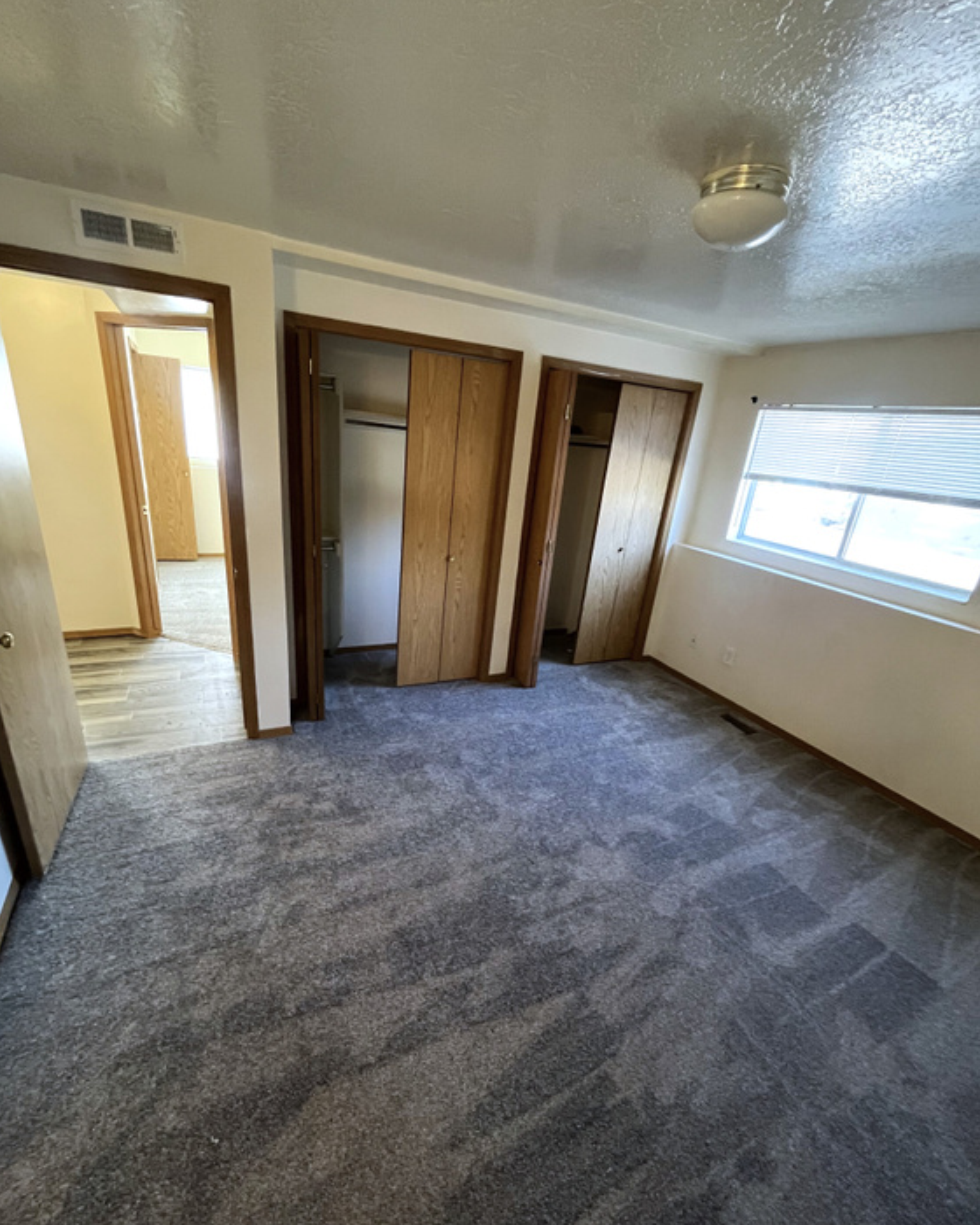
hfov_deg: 84.0
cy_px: 648
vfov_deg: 96.7
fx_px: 544
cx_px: 480
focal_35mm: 15
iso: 640
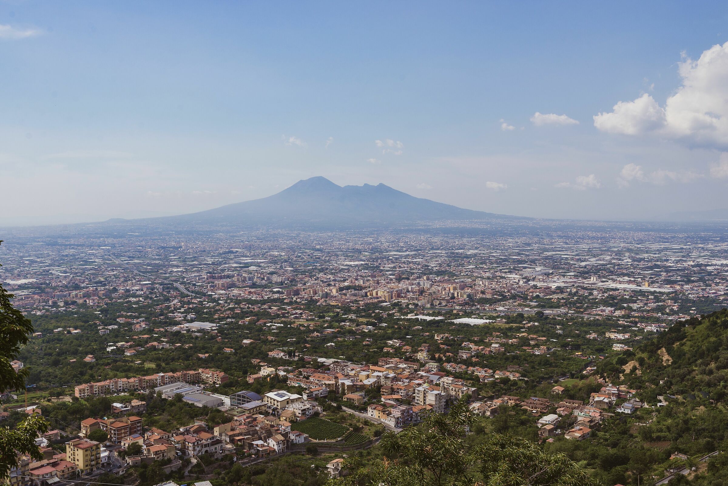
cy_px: 243
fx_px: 708
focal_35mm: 35
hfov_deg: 54.4
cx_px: 364
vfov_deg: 37.9
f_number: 7.1
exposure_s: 1/500
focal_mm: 35
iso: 100
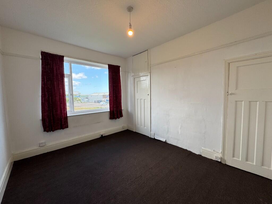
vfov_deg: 85.7
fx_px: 110
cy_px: 102
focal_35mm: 14
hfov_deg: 102.1
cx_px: 136
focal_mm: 2.22
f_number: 2.2
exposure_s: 1/140
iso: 40
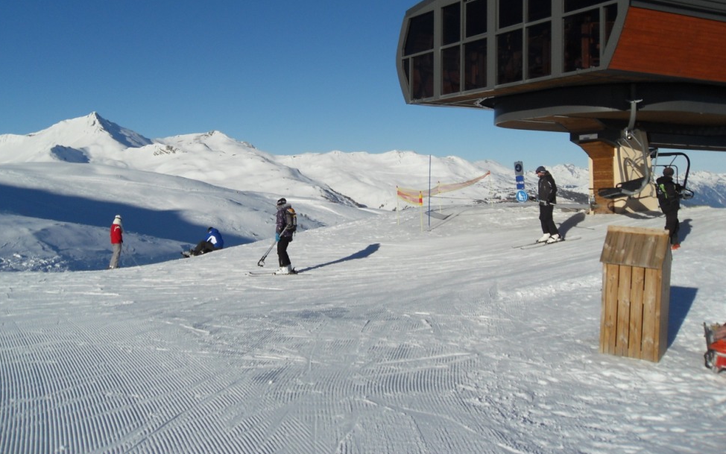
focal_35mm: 39
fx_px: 772
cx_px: 347
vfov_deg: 32.7
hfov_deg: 50.4
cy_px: 177
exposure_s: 1/500
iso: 80
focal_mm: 6.3
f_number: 8.2
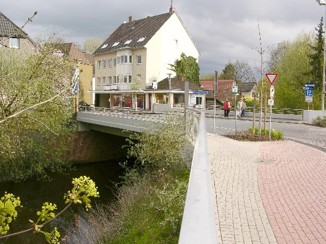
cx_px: 163
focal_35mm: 35
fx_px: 330
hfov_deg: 52.6
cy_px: 122
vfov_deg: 40.7
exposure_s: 1/94.5
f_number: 6.3
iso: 50
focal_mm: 8.9
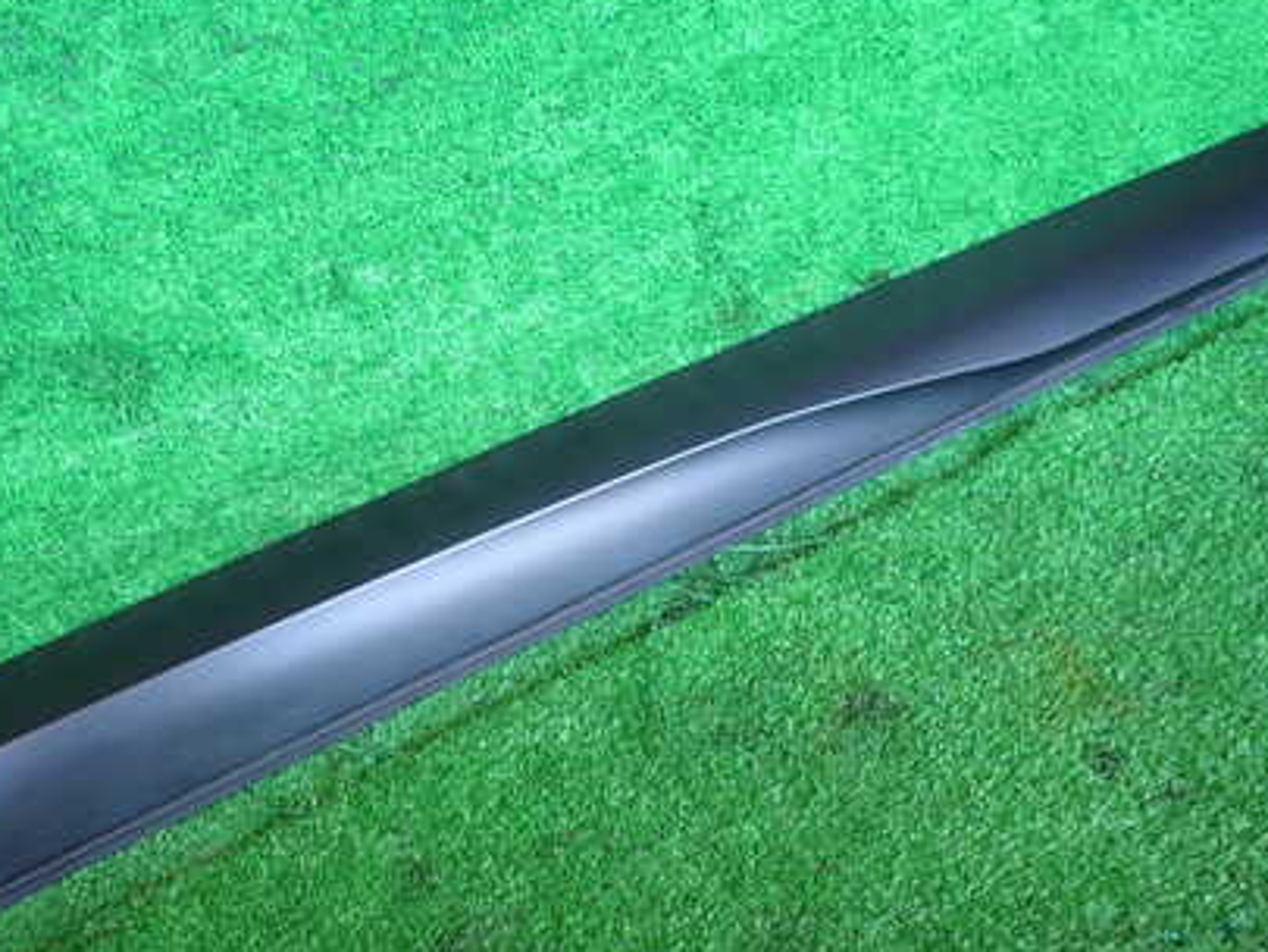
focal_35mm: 37
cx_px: 501
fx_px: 1356
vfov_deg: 38.5
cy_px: 582
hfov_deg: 49.8
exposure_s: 1/60
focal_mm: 4.5
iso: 160
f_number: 2
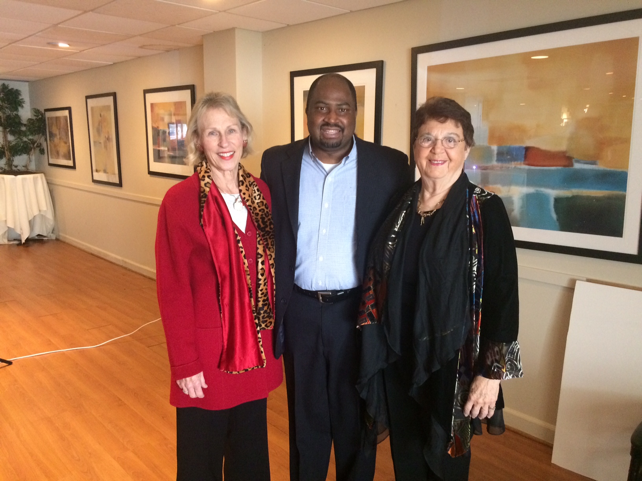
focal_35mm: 29
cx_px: 321
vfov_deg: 48.2
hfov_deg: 61.7
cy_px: 240
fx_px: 538
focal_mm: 4.15
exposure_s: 1/20
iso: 320
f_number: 2.2
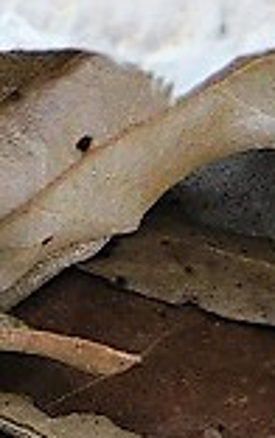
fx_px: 6428
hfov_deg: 2.4
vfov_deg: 3.9
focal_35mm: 538
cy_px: -112
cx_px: -629
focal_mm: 17.6
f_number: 4.6
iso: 220
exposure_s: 1/30
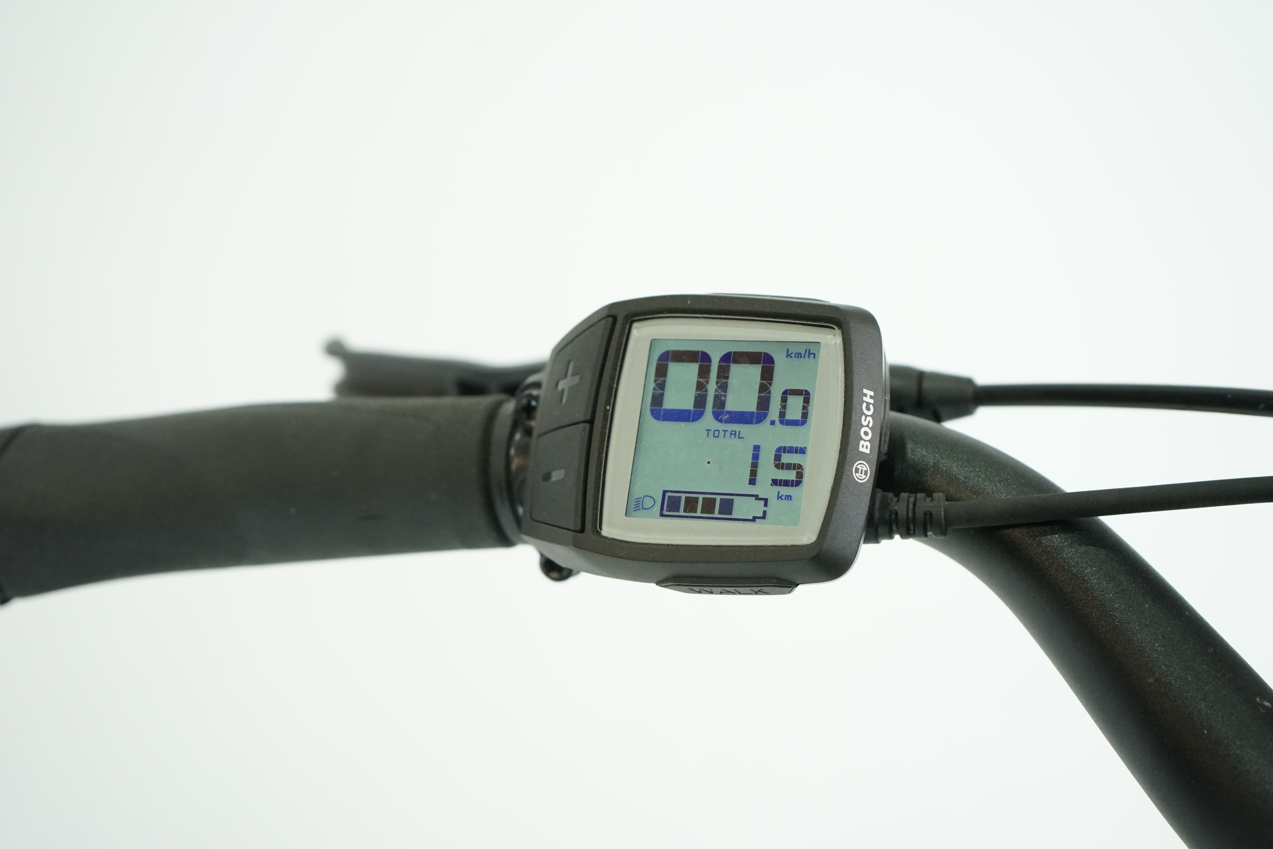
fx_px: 1733
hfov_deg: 40.3
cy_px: 424
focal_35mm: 49
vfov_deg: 27.5
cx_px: 636
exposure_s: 1/200
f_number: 5.6
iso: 2500
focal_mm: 49
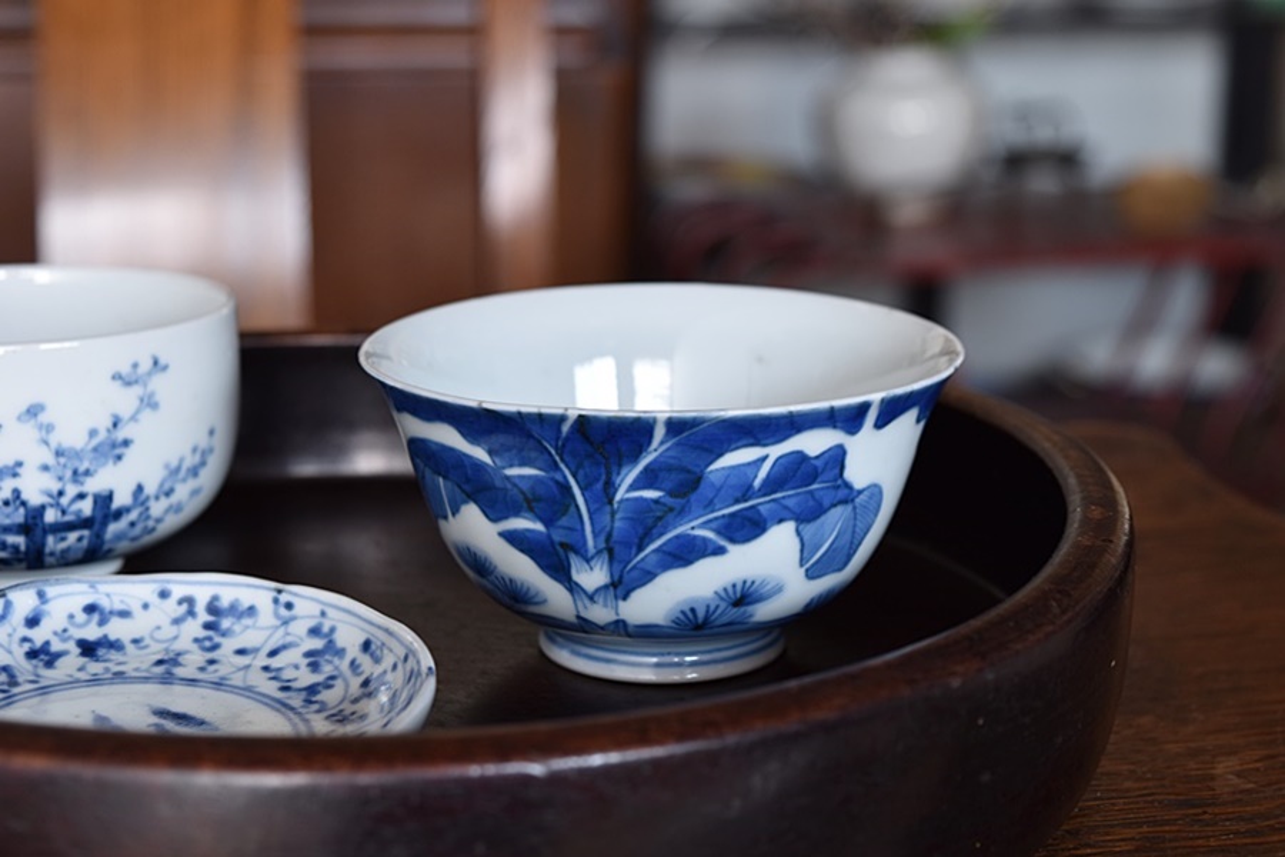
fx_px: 2570
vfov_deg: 18.9
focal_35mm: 72
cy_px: 428
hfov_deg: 28.1
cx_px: 642
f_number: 5.6
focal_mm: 48
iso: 200
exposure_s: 1/3
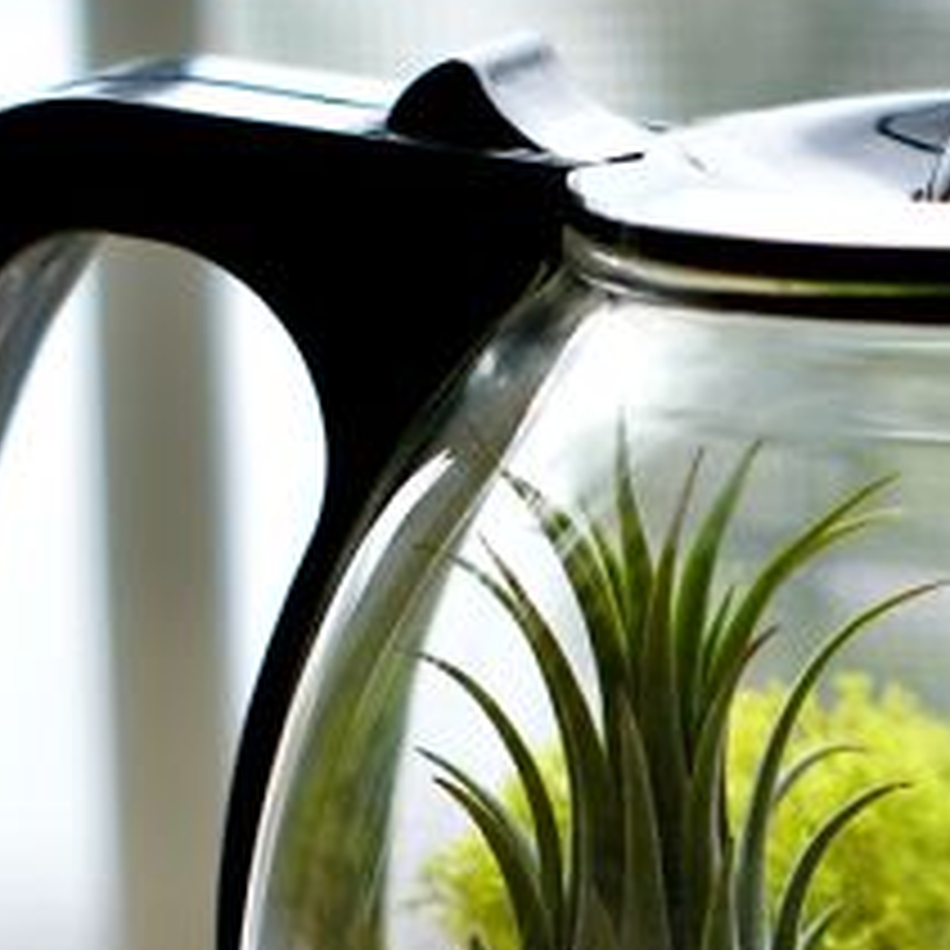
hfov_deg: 6.5
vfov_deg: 6.6
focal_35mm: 265
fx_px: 8228
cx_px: 1441
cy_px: 1038
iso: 100
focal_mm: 50
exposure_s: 1/100
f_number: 2.8
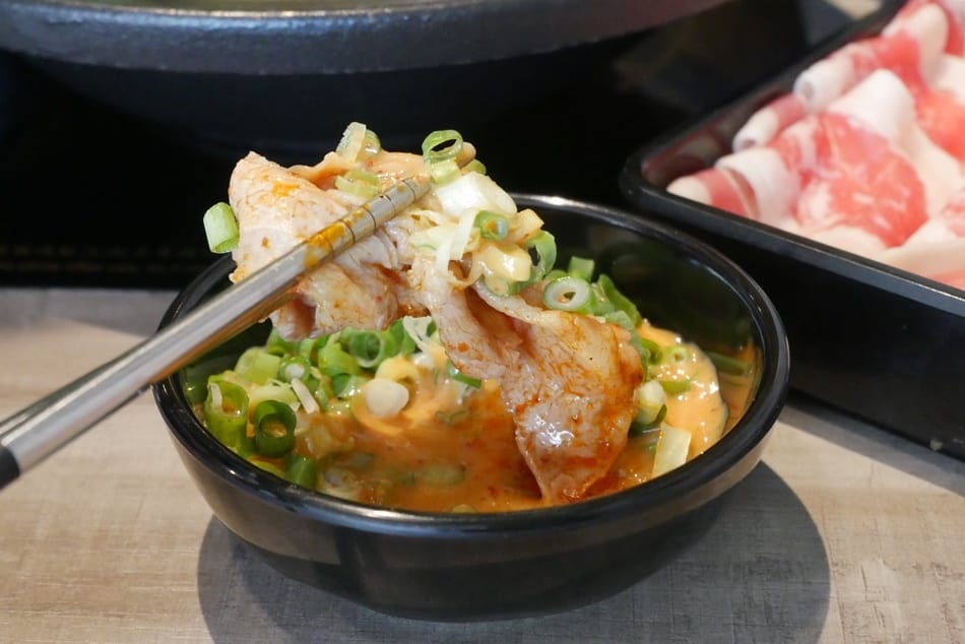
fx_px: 1555
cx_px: 482
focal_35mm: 58
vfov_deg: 23.4
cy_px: 322
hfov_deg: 34.5
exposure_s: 1/80
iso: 3200
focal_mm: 28
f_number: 5.4
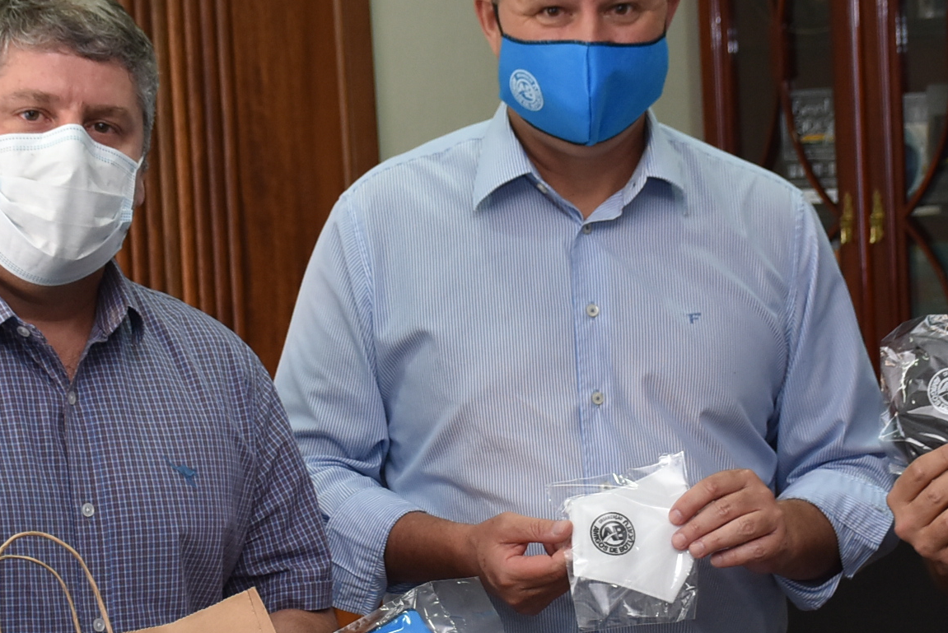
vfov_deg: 11.7
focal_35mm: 117
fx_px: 3083
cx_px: 426
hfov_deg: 17.5
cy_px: 365
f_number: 4
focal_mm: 30
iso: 720
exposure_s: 1/60
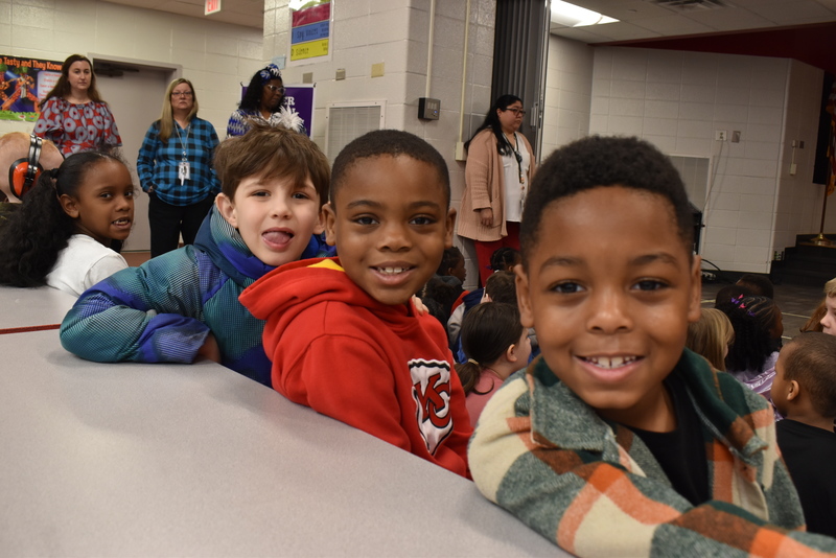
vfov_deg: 40.0
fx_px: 767
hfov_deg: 57.2
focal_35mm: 33
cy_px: 279
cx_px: 418
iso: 800
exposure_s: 1/30
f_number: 7.1
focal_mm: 22
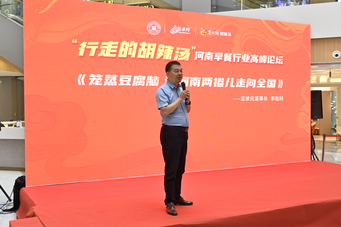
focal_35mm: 42
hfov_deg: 46.4
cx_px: 170
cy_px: 114
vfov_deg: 31.9
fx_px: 398
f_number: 4
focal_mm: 28.5
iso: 500
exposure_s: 1/160
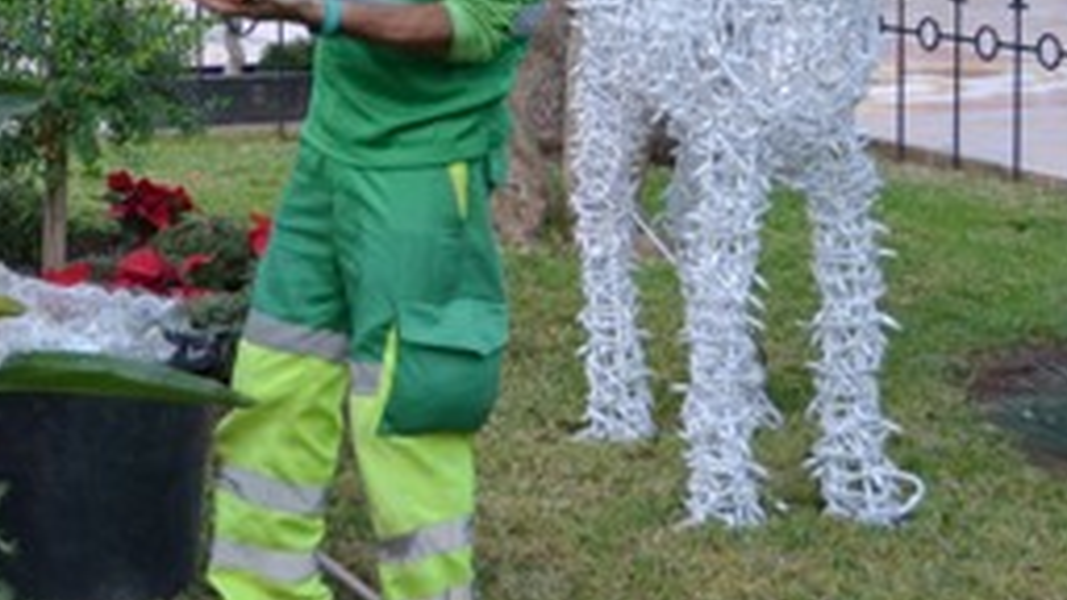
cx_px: -33
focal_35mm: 90
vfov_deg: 12.9
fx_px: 2555
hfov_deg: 22.6
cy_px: -215
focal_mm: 23
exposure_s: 1/60
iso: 450
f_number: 3.8
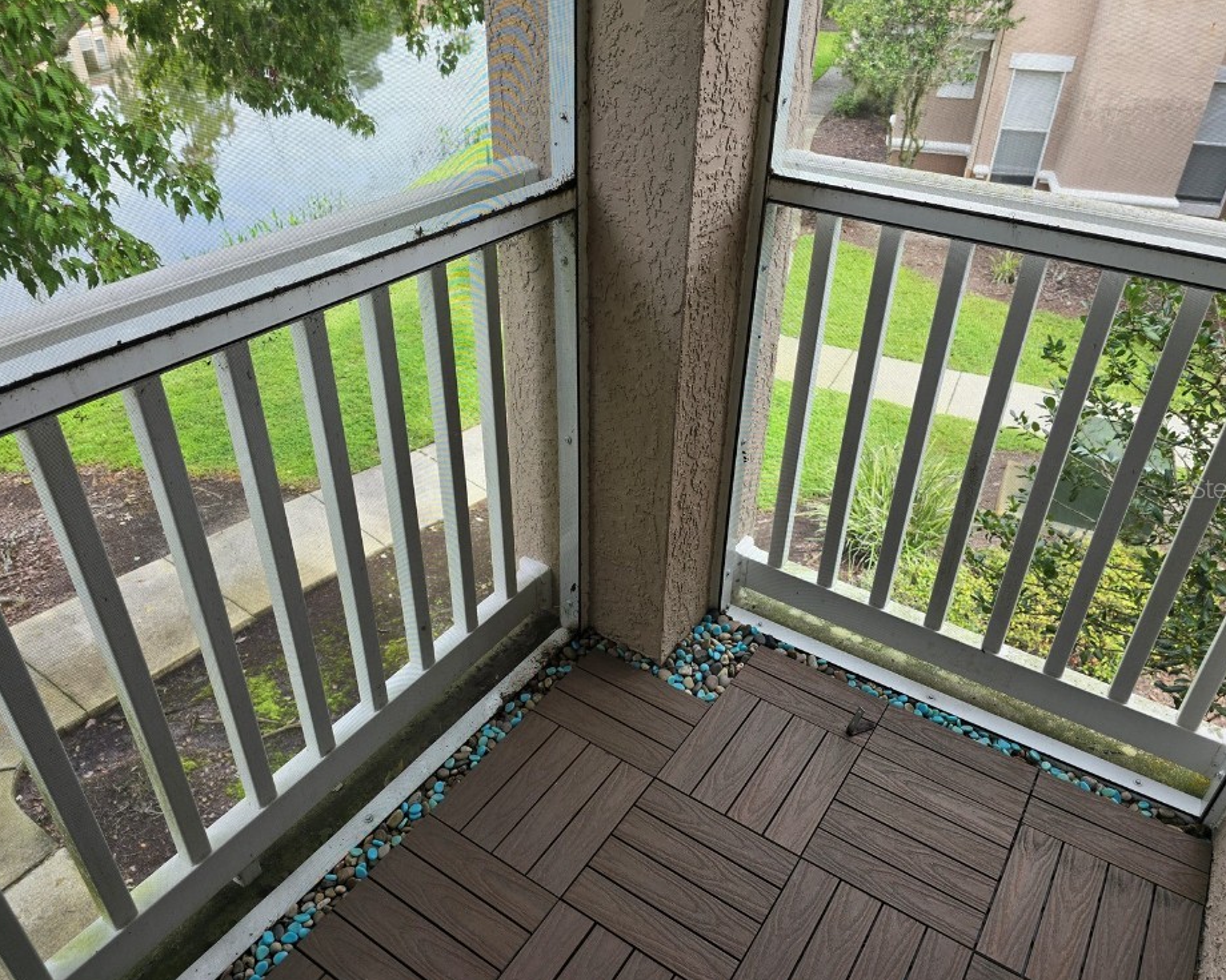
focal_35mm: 25
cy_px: 487
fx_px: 907
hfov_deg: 68.1
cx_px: 634
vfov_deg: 56.8
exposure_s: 1/180
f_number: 1.7
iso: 20
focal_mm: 6.3
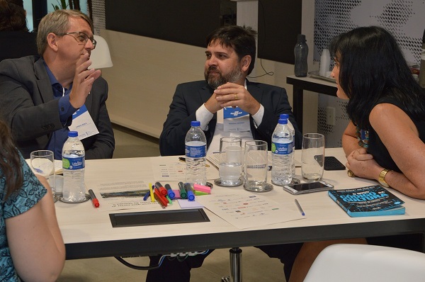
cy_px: 141
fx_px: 849
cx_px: 212
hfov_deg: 28.1
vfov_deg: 18.9
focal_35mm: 72
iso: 800
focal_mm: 48
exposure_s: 1/60
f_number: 8
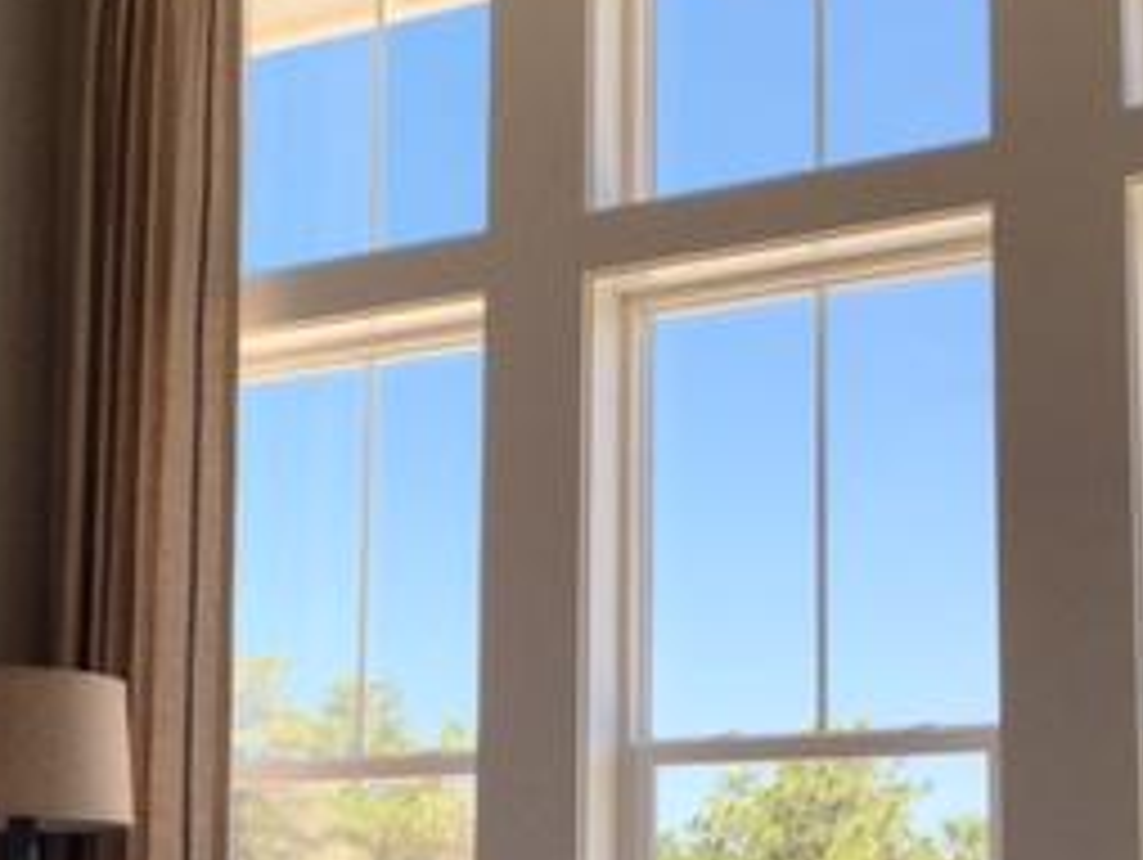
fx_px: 2413
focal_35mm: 73
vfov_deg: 20.0
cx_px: 369
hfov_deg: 26.5
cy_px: 657
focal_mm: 4.15
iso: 32
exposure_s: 1/648
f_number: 2.2
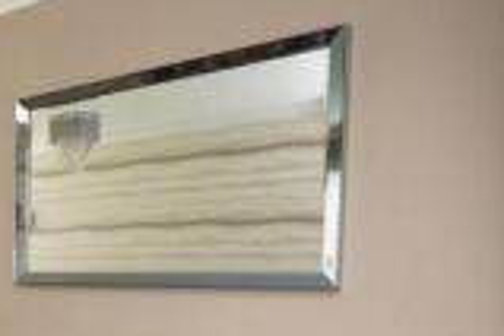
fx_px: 672
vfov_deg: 27.2
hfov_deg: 29.9
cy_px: 296
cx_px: -197
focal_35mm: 48
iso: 400
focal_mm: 16
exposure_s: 1/15
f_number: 8
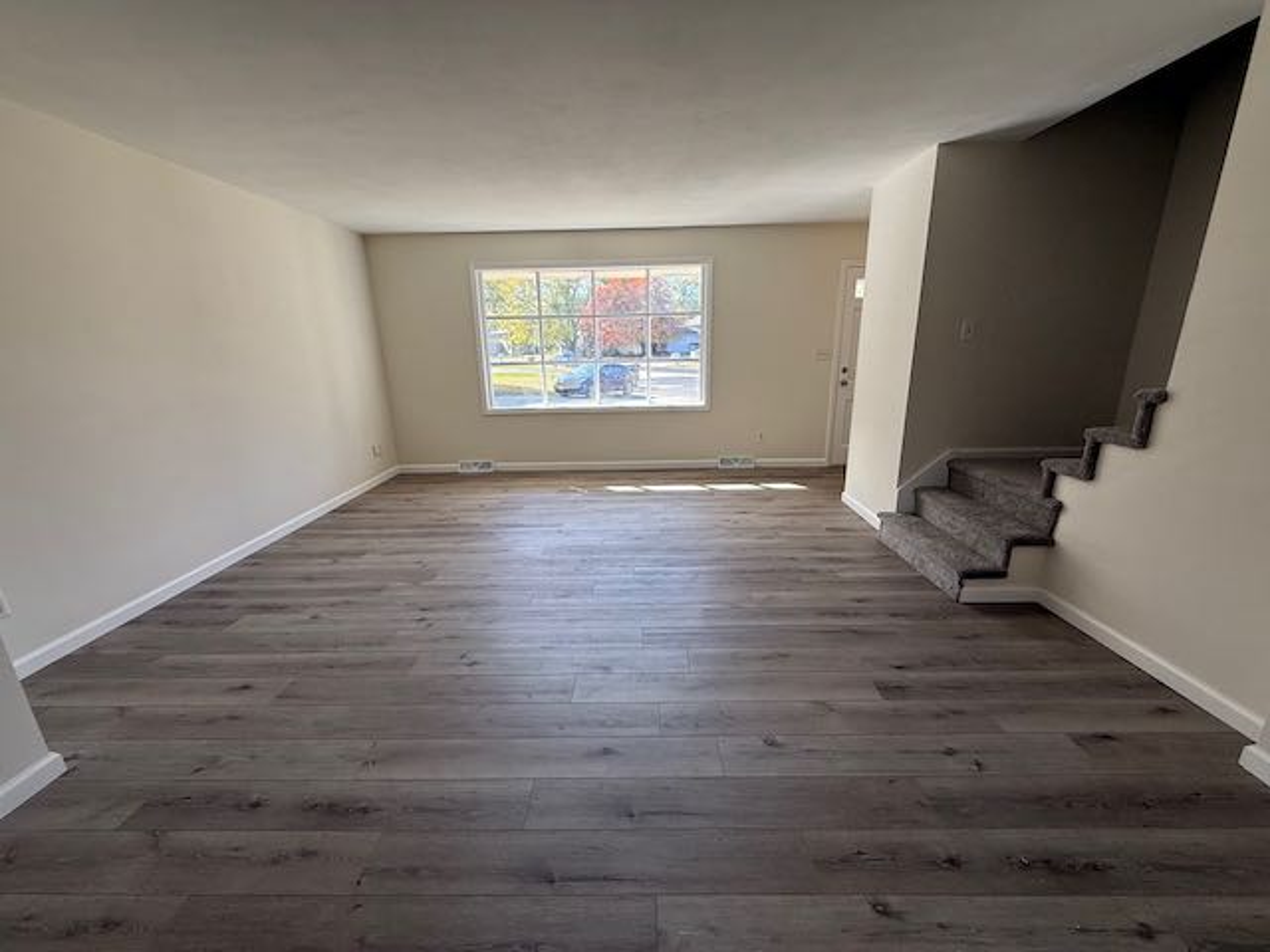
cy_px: 476
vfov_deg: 85.7
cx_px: 635
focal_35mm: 14
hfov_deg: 102.1
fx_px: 514
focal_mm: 2.22
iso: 64
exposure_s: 1/223
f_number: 2.2
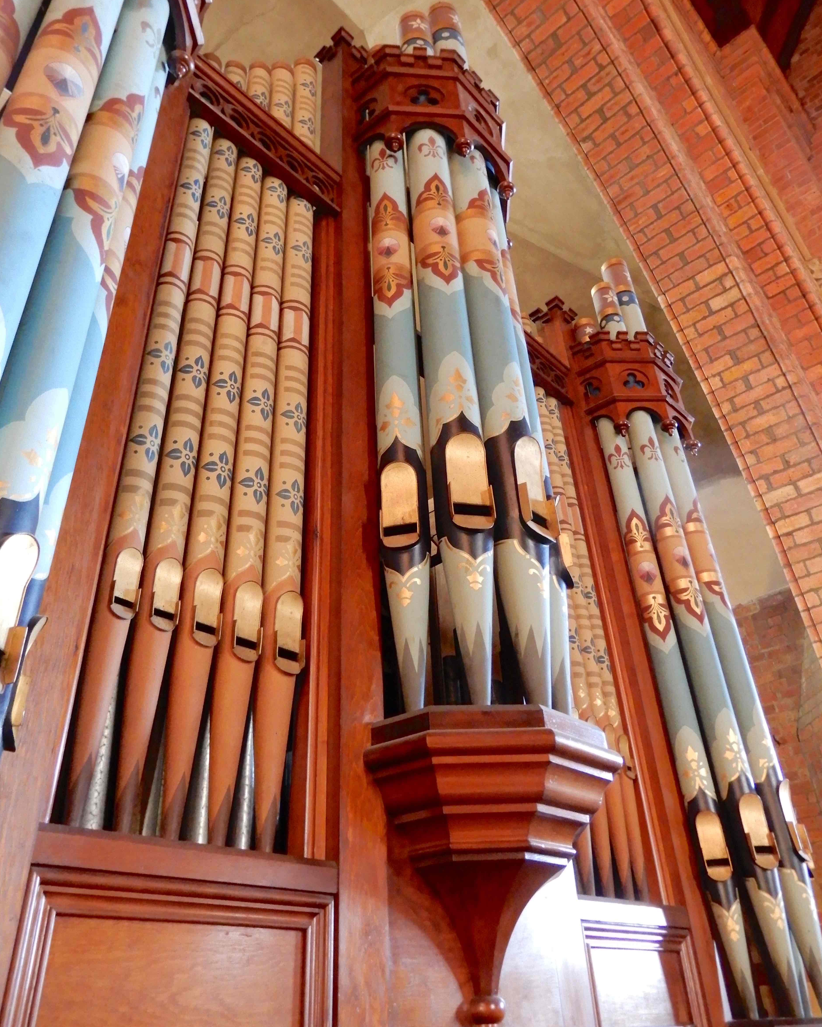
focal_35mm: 26
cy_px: 476
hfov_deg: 54.9
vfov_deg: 65.9
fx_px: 791
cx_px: 416
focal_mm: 4.3
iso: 800
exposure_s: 1/6
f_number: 3.4
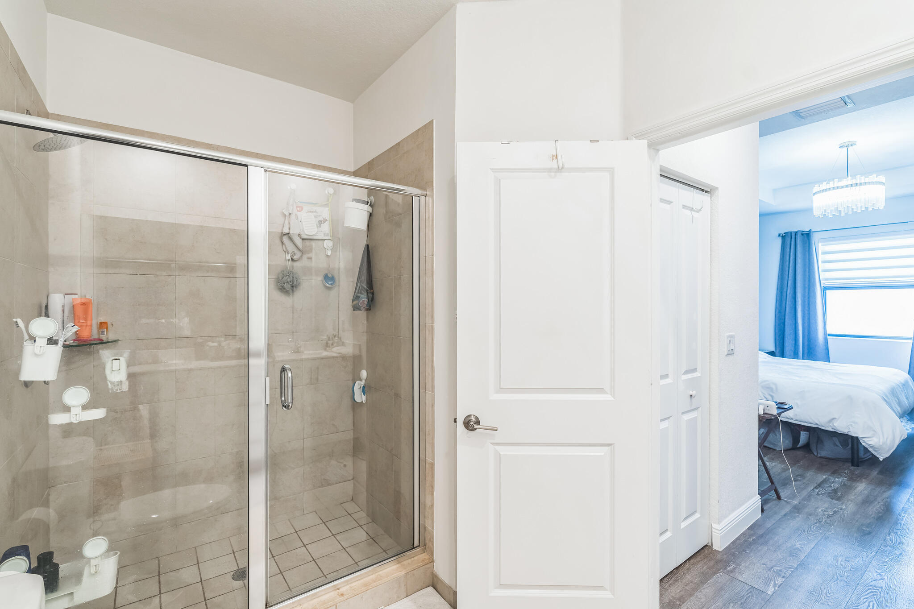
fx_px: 406
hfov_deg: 96.7
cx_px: 457
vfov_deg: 73.7
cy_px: 304
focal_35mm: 16
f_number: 4.5
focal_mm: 16
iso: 500
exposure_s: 1/15
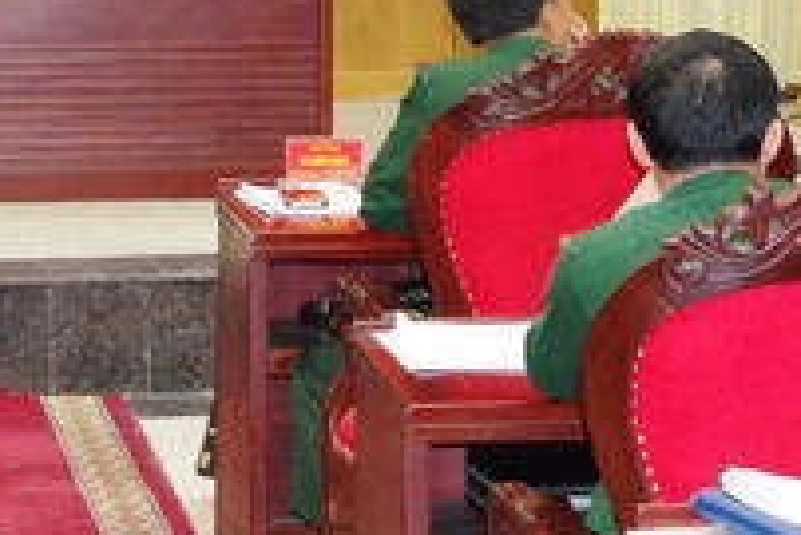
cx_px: -8
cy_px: -105
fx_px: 3941
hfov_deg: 11.5
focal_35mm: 177
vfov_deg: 7.7
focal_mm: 28
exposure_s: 1/60
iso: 3200
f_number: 9
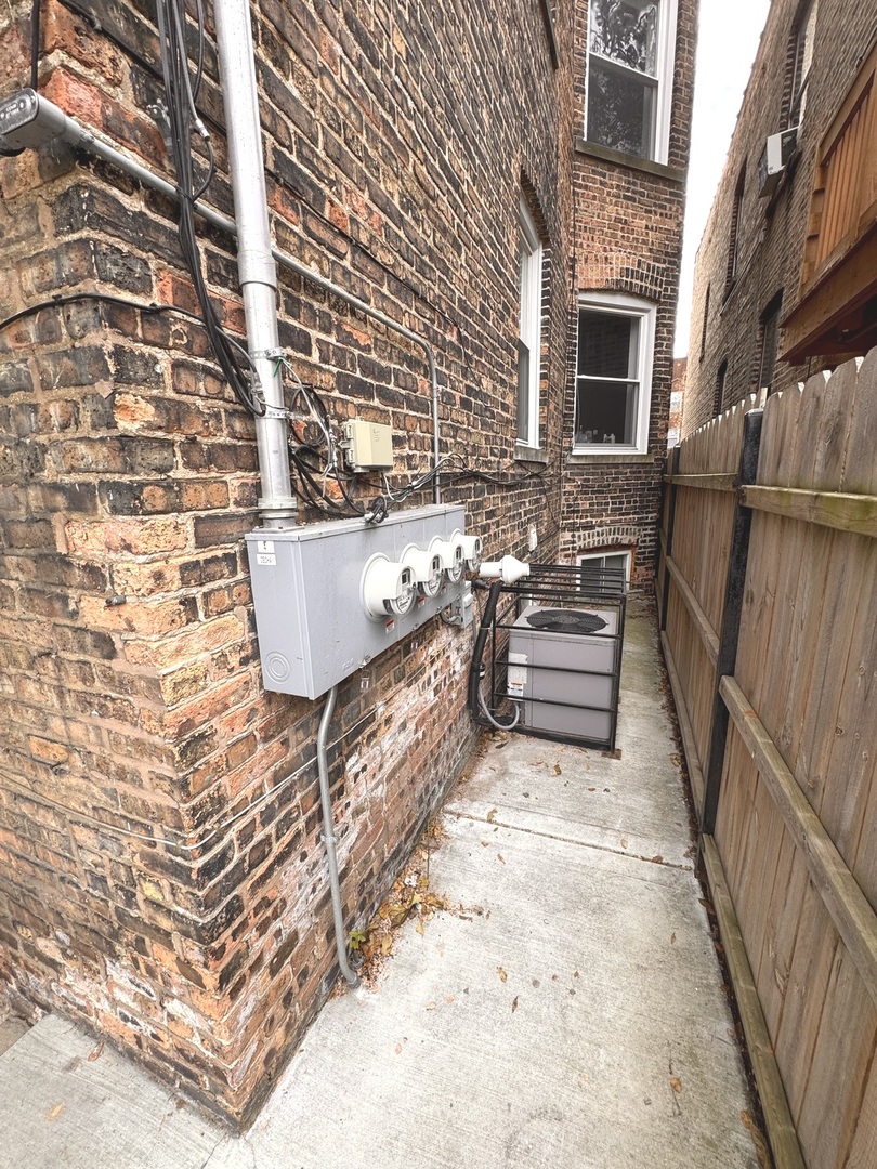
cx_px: 438
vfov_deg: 102.1
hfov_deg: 85.7
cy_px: 584
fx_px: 473
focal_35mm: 14
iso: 40
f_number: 2.2
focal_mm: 2.22
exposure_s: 1/147
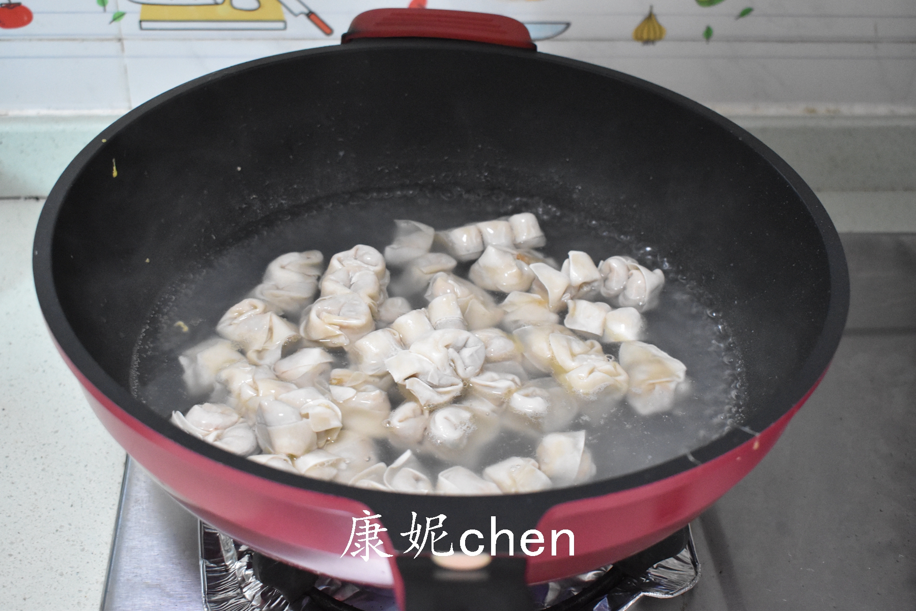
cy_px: 306
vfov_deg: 28.9
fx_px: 1183
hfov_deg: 42.3
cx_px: 458
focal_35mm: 46
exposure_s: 1/50
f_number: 5
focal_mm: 31
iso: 4000
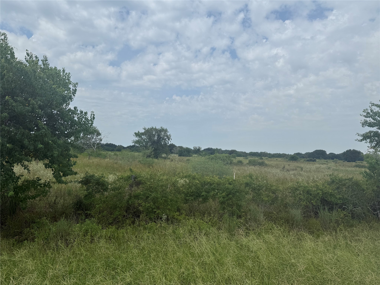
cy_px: 142
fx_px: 263
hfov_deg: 71.6
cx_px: 190
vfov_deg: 56.8
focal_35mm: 24
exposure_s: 1/8130
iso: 80
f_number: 1.78
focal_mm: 6.76
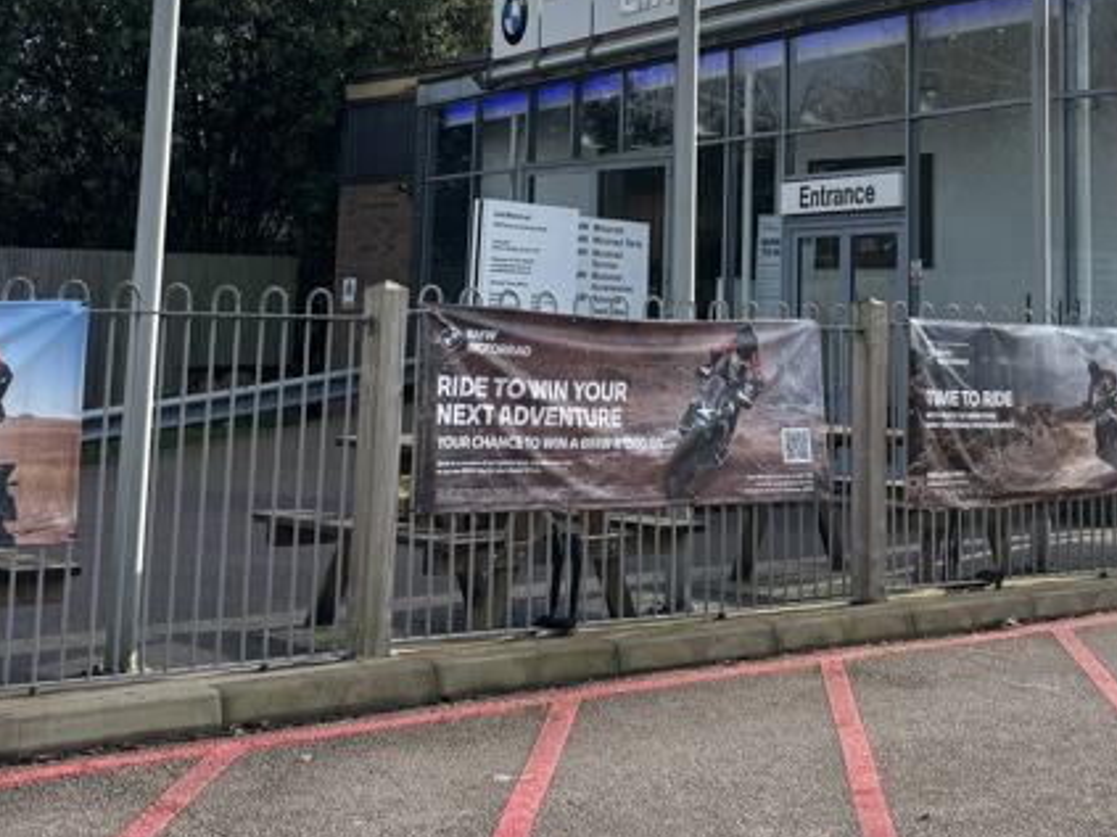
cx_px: 652
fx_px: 2032
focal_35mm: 63
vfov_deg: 22.4
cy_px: 5
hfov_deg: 30.7
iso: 50
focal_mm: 5.96
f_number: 1.6
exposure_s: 1/1016
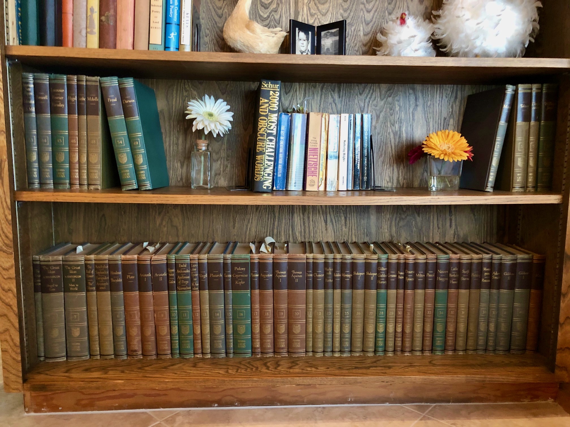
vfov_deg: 49.7
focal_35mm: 28
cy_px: 214
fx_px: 461
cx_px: 285
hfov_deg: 63.4
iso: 100
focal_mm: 3.99
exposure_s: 1/4
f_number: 1.8
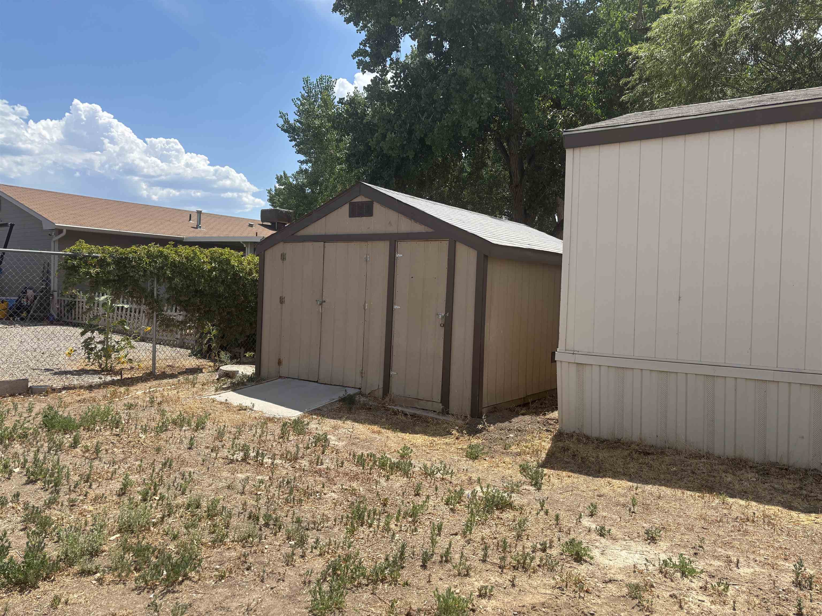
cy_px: 308
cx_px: 411
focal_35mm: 26
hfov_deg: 67.3
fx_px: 617
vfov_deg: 53.1
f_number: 1.6
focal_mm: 5.96
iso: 50
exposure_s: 1/2571
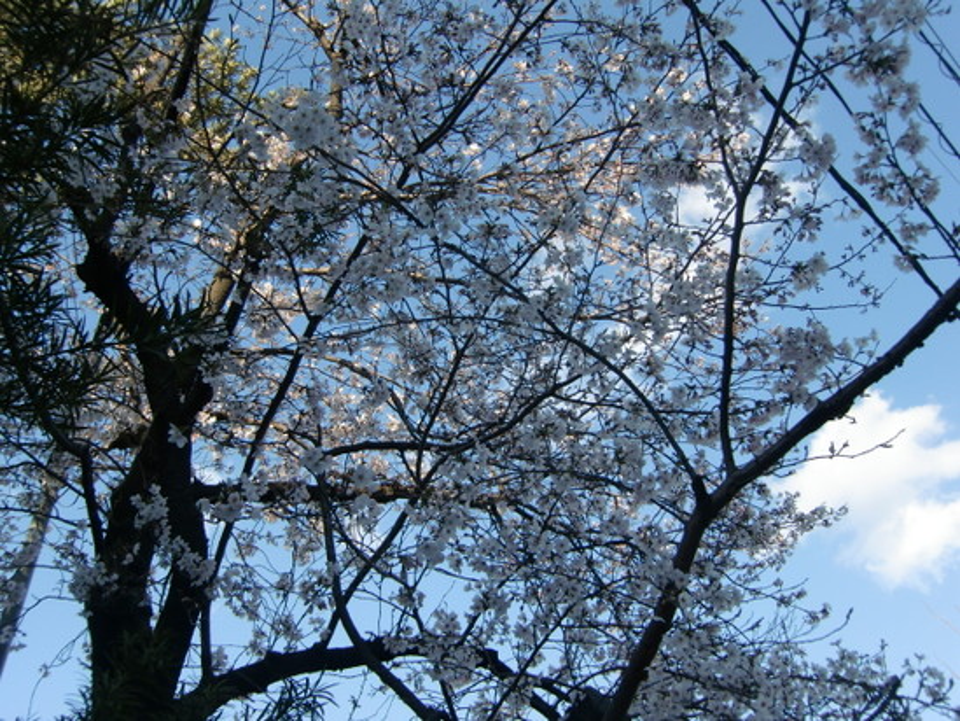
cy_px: 360
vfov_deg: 41.8
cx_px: 480
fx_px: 943
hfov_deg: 53.9
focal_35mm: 34
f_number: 3.6
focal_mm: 6.1
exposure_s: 1/320
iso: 64
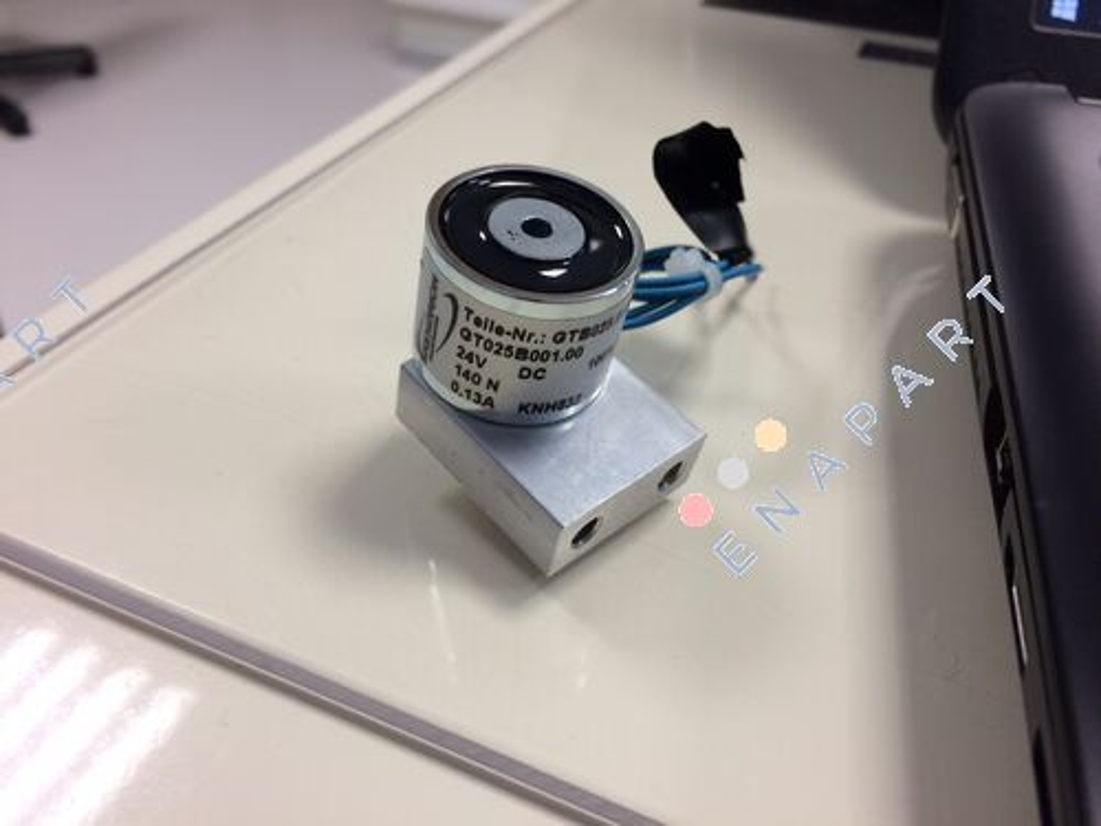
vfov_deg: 48.2
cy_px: 413
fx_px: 922
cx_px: 550
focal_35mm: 29
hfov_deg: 61.7
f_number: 2.2
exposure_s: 1/33
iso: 40
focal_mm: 4.15
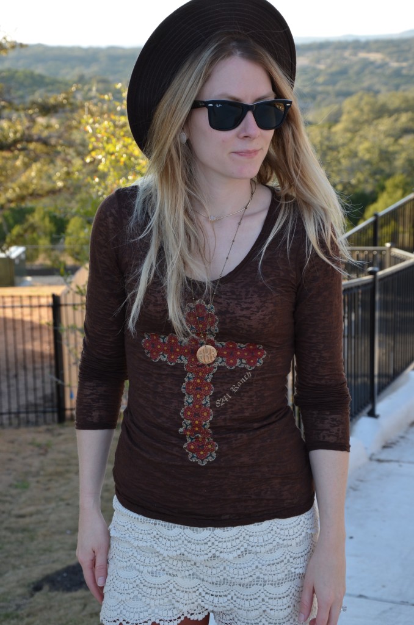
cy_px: 312
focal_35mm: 68
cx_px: 207
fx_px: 1170
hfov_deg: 20.1
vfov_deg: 29.9
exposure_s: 1/125
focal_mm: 45
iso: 200
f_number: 5.6
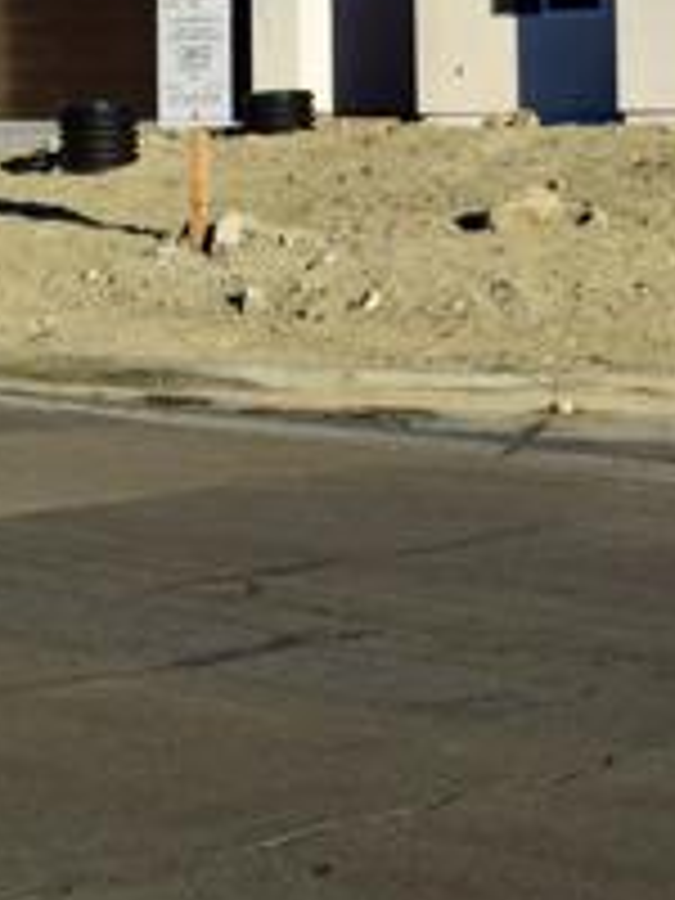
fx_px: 2886
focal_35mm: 111
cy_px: 43
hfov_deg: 13.2
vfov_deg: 17.4
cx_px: 684
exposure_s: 1/2000
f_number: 8
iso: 400
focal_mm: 24
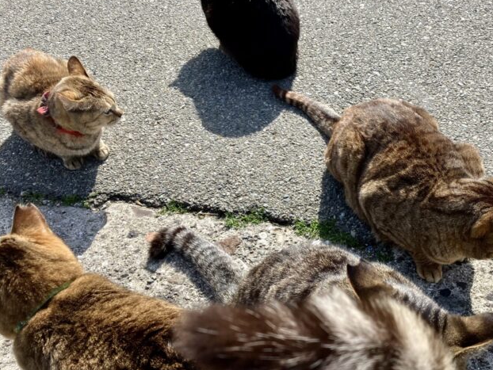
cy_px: 229
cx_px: 315
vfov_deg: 39.4
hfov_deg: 50.7
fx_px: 513
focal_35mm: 36
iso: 32
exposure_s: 1/952
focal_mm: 3.99
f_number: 1.8
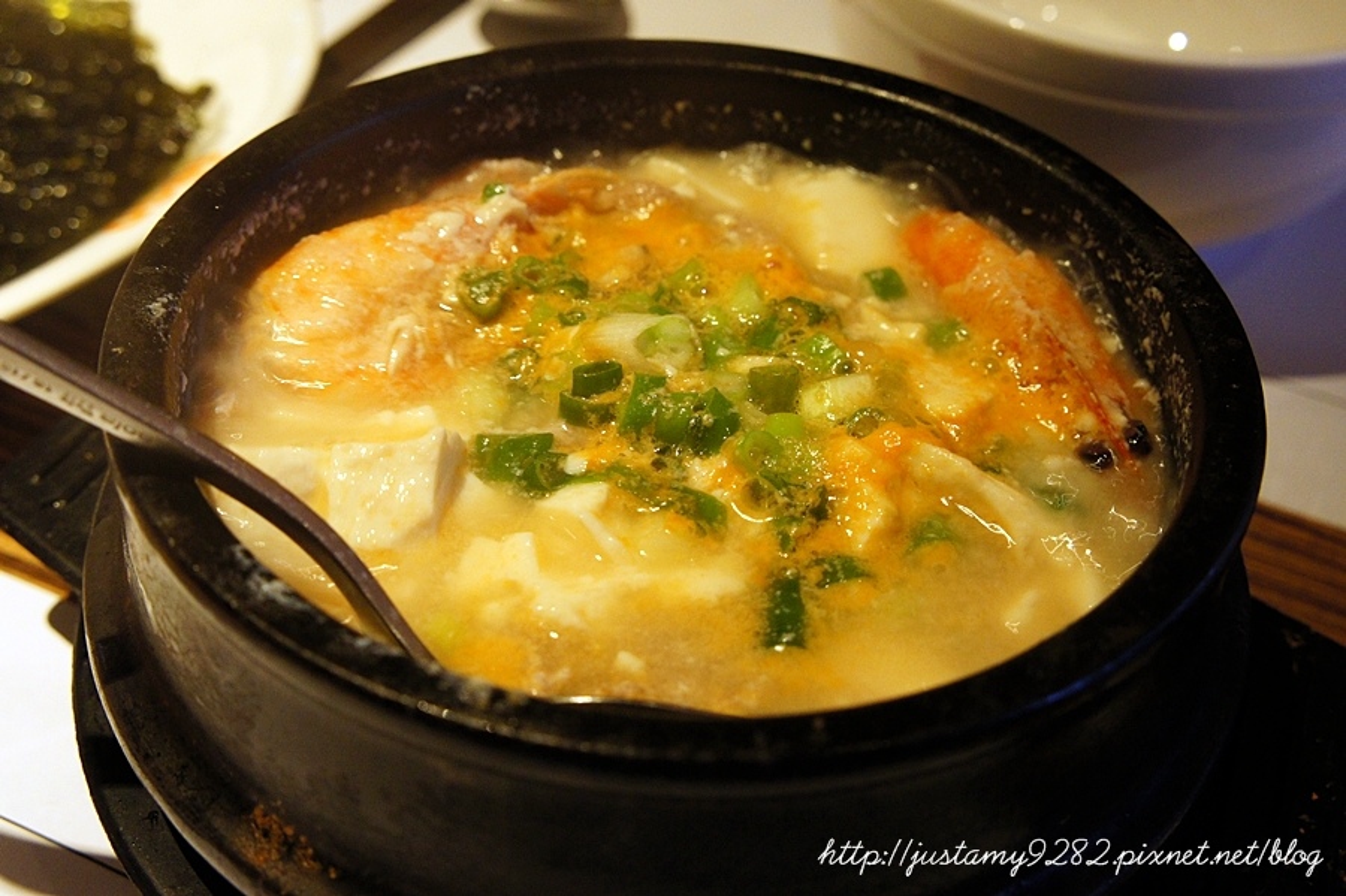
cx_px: 673
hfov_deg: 45.0
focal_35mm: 44
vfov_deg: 30.8
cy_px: 448
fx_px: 1625
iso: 1600
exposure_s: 1/15
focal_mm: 29
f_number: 6.3
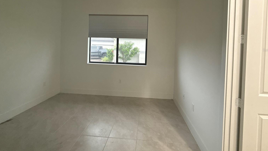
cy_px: 50
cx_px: 139
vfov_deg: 65.3
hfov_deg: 99.3
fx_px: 114
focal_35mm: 16
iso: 320
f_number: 2.2
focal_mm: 2.22
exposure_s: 1/60
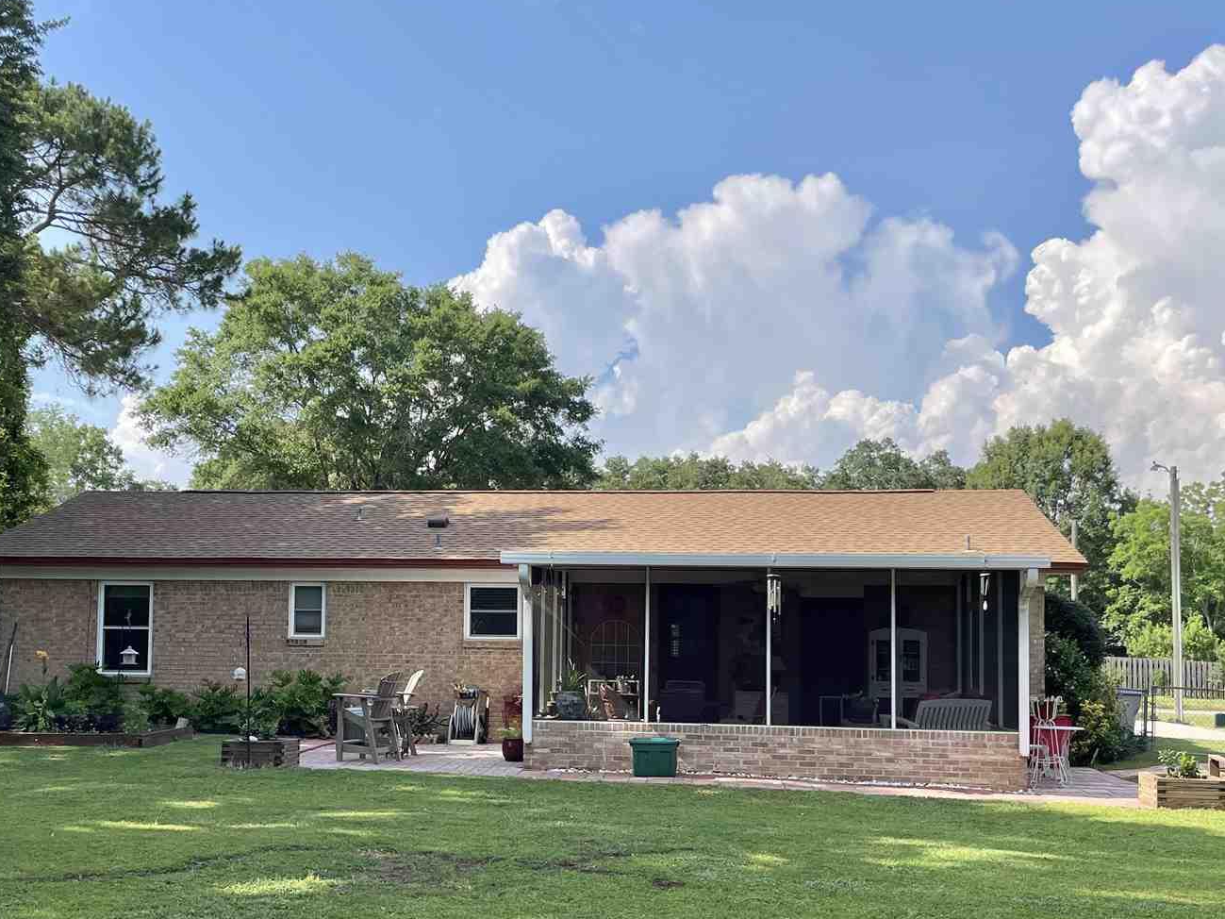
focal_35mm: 41
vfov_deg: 34.9
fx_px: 1451
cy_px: 579
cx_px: 547
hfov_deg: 45.7
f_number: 1.6
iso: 32
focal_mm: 4.2
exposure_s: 1/3040
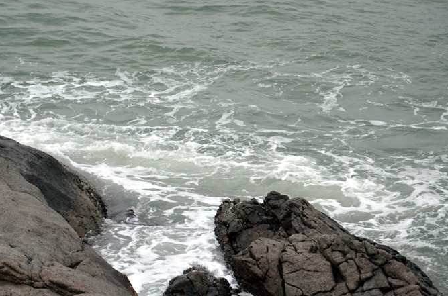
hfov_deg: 12.7
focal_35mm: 162
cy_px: 163
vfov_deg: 8.4
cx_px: 192
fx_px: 2011
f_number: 5.6
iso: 900
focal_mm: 90
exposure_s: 1/50
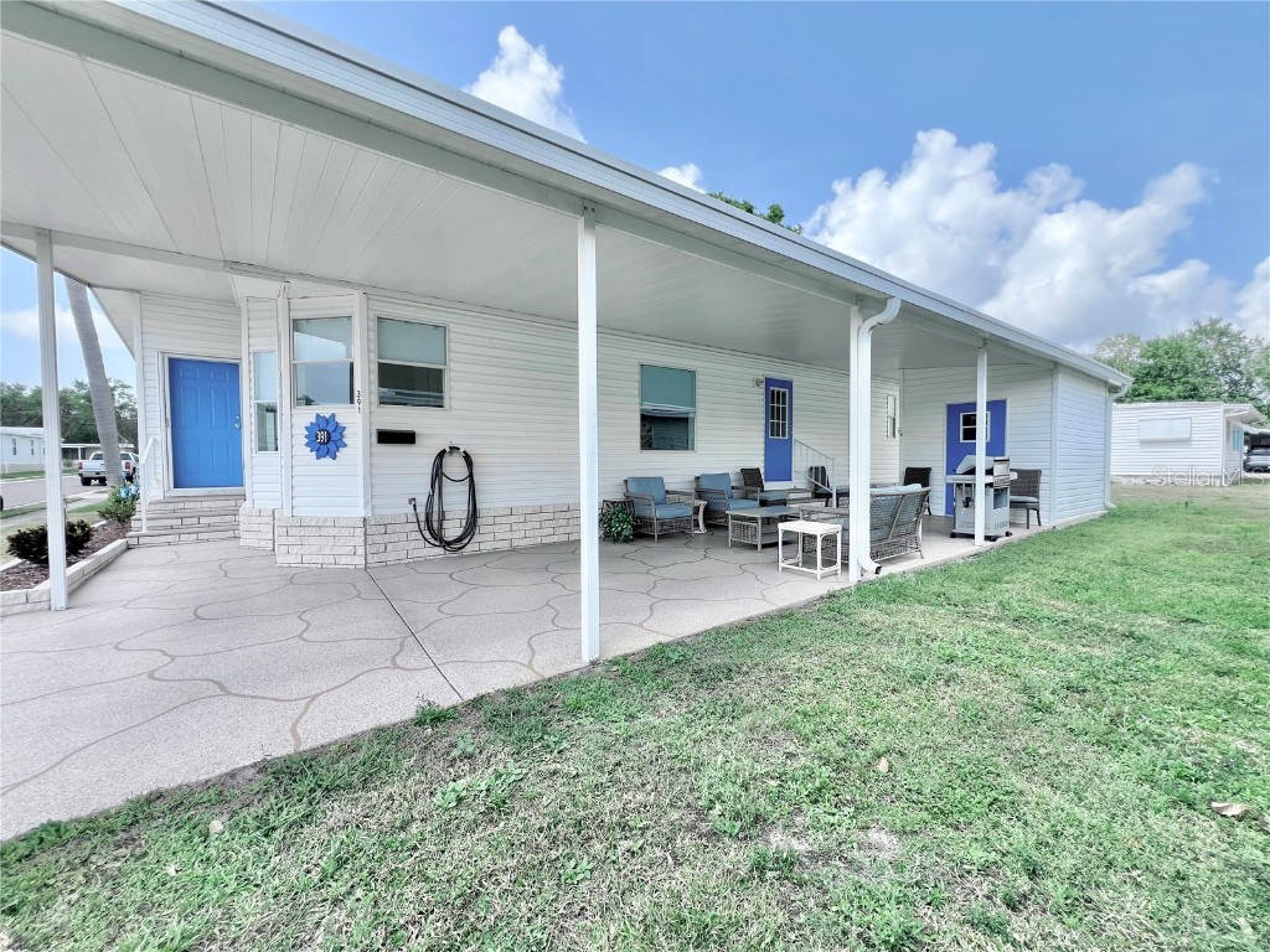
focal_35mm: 13
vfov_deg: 89.9
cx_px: 635
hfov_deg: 106.2
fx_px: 477
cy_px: 476
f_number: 1.8
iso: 32
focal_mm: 1.57
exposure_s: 1/499
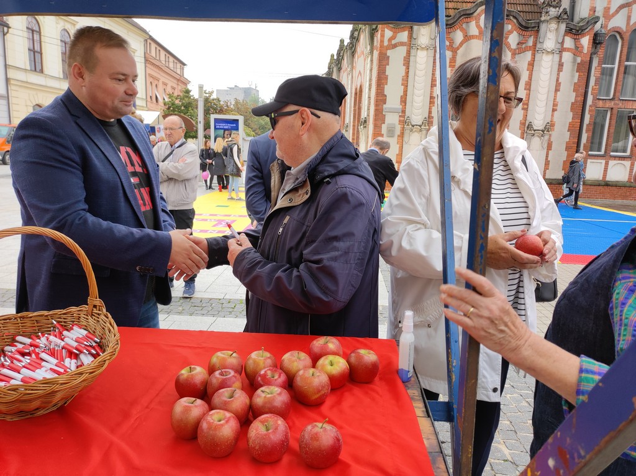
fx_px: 459
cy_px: 238
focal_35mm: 25
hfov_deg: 69.4
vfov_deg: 54.8
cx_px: 318
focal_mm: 4.7
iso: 50
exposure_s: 1/150
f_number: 1.79
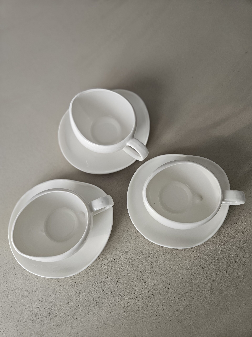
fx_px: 223
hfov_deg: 58.9
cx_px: 126
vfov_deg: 73.9
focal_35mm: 23
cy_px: 168
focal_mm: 5.4
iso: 320
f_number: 1.8
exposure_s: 1/120
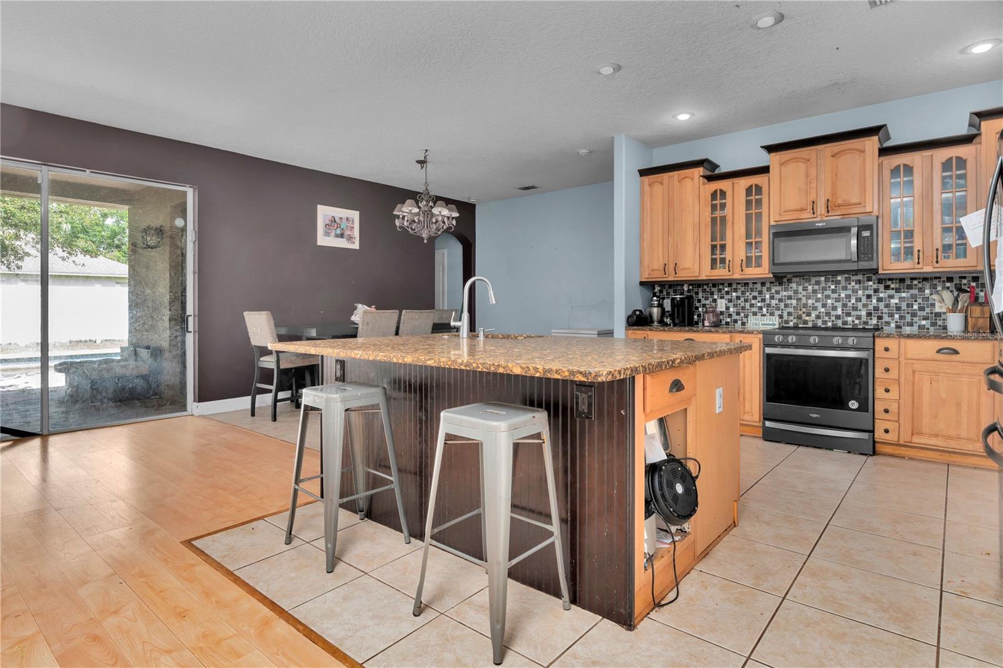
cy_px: 334
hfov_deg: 90.0
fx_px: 501
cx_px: 502
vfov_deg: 67.4
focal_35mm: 18
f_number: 7.1
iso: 400
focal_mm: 12
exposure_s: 1/60
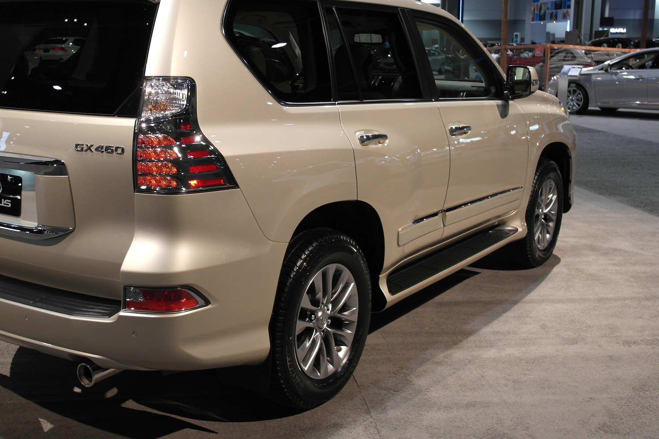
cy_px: 186
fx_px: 769
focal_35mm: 42
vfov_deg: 31.8
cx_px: 280
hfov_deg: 46.3
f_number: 3.5
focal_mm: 20
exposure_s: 1/40
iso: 400
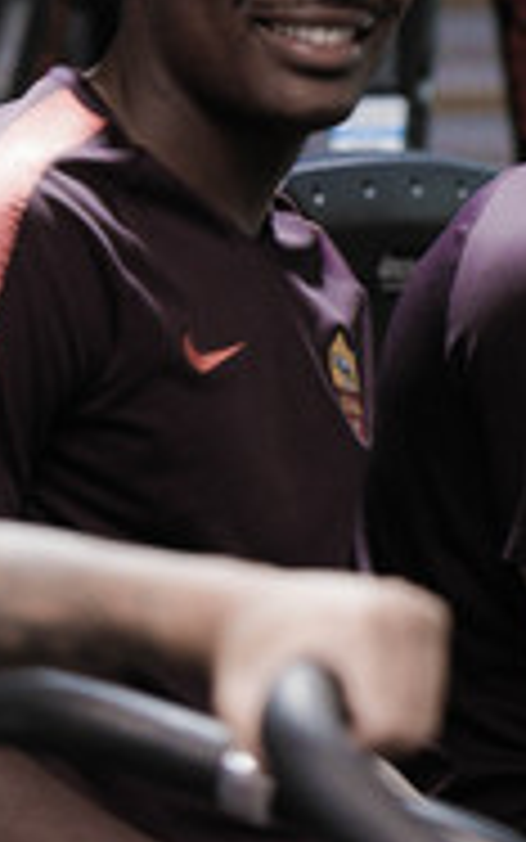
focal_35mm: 380
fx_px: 8709
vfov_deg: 5.5
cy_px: 306
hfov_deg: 3.4
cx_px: 1034
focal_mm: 116
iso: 2000
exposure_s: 1/200
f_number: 4
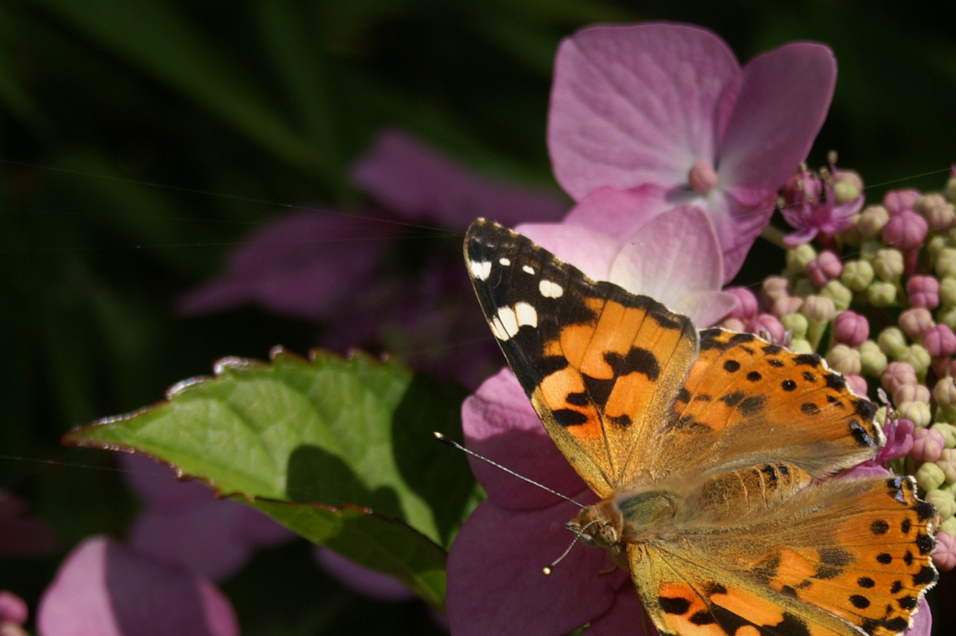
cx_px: 752
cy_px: 491
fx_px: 5466
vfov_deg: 6.6
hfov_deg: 10.0
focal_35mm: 206
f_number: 10
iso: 100
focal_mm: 80
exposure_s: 1/250
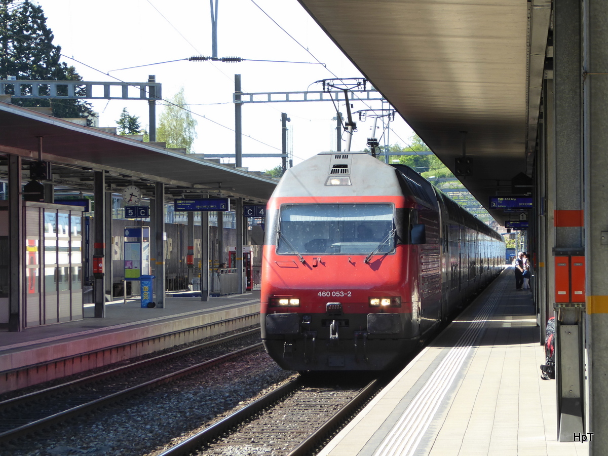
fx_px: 2951
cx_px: 304
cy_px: 228
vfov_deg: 8.8
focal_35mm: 168
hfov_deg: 11.8
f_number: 5.4
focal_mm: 27.1
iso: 125
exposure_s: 1/100
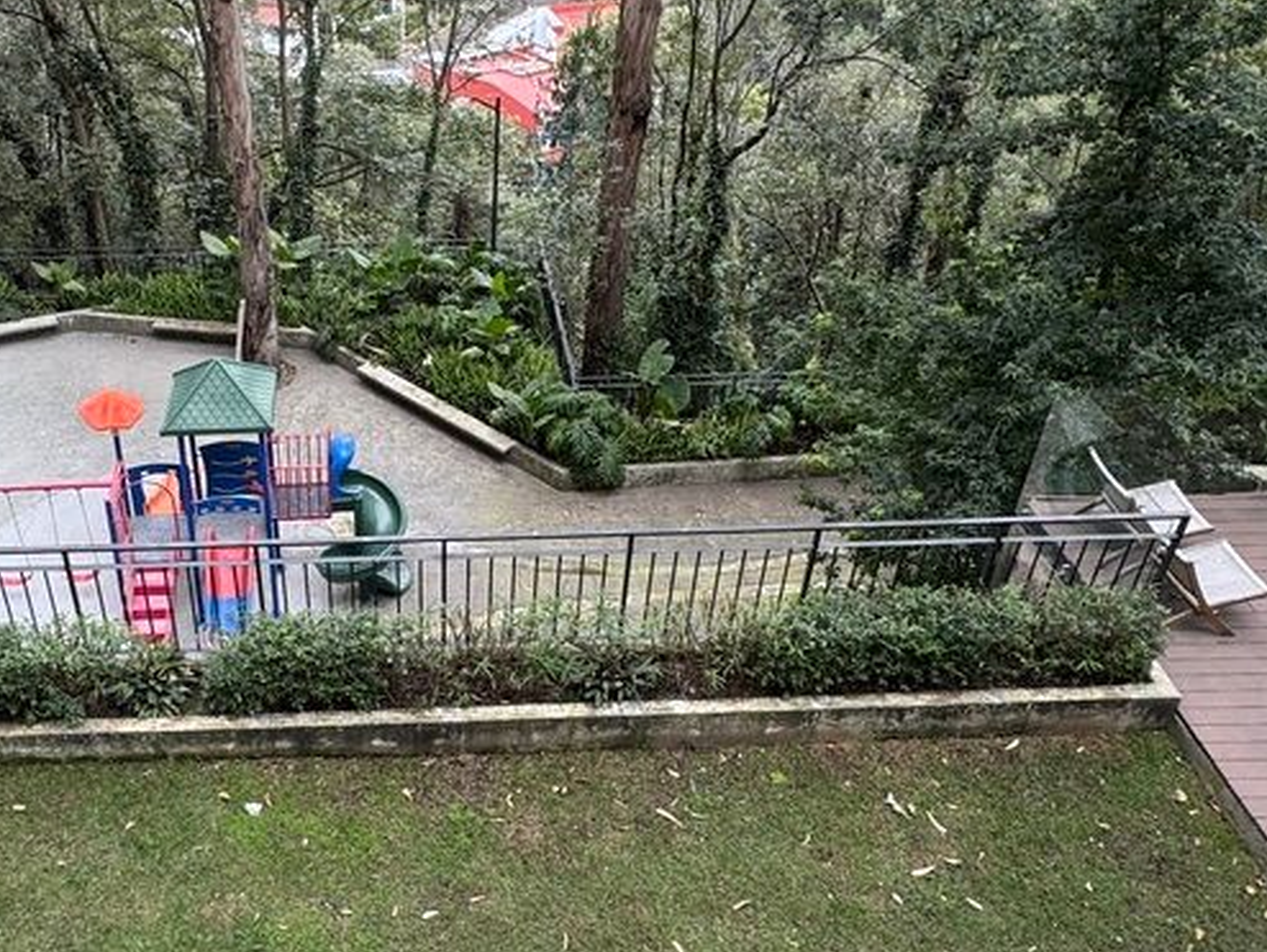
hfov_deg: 52.8
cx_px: 410
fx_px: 1245
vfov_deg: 41.8
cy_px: 429
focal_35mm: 34
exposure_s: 1/113
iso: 40
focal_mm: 2.22
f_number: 2.2
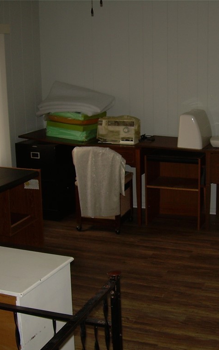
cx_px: 174
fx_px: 516
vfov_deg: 37.5
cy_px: 175
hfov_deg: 23.6
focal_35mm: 54
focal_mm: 6.3
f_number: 2.8
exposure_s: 1/60
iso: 50
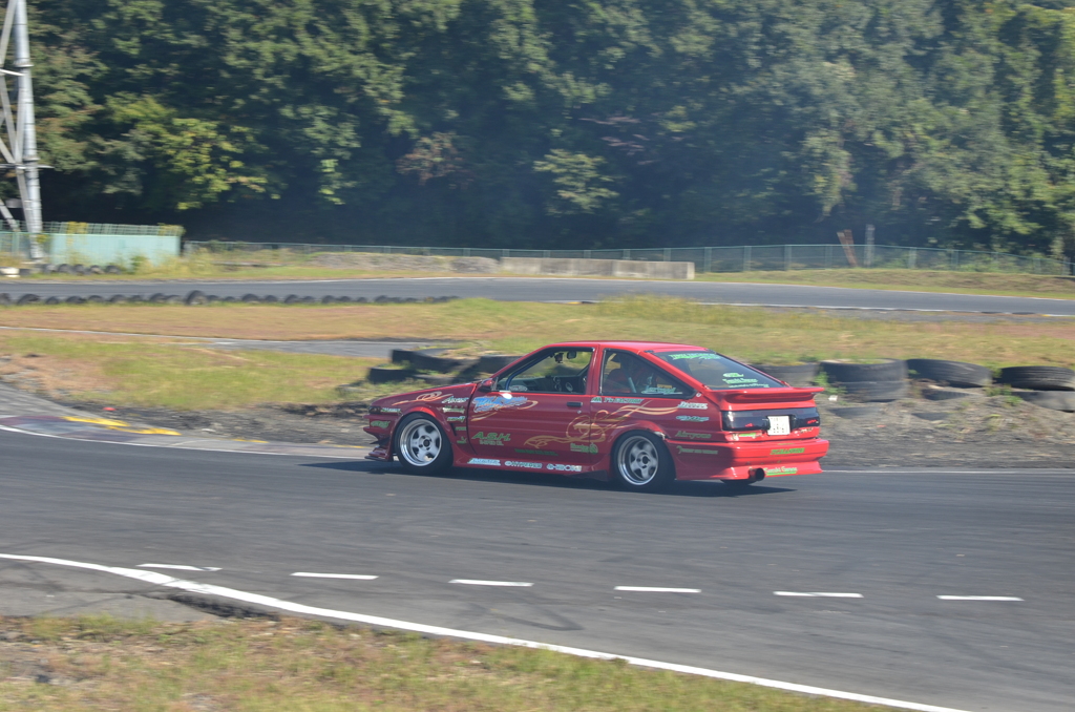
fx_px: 3129
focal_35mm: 105
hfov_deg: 19.5
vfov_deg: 13.0
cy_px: 356
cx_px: 538
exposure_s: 1/250
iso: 200
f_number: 10
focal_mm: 70
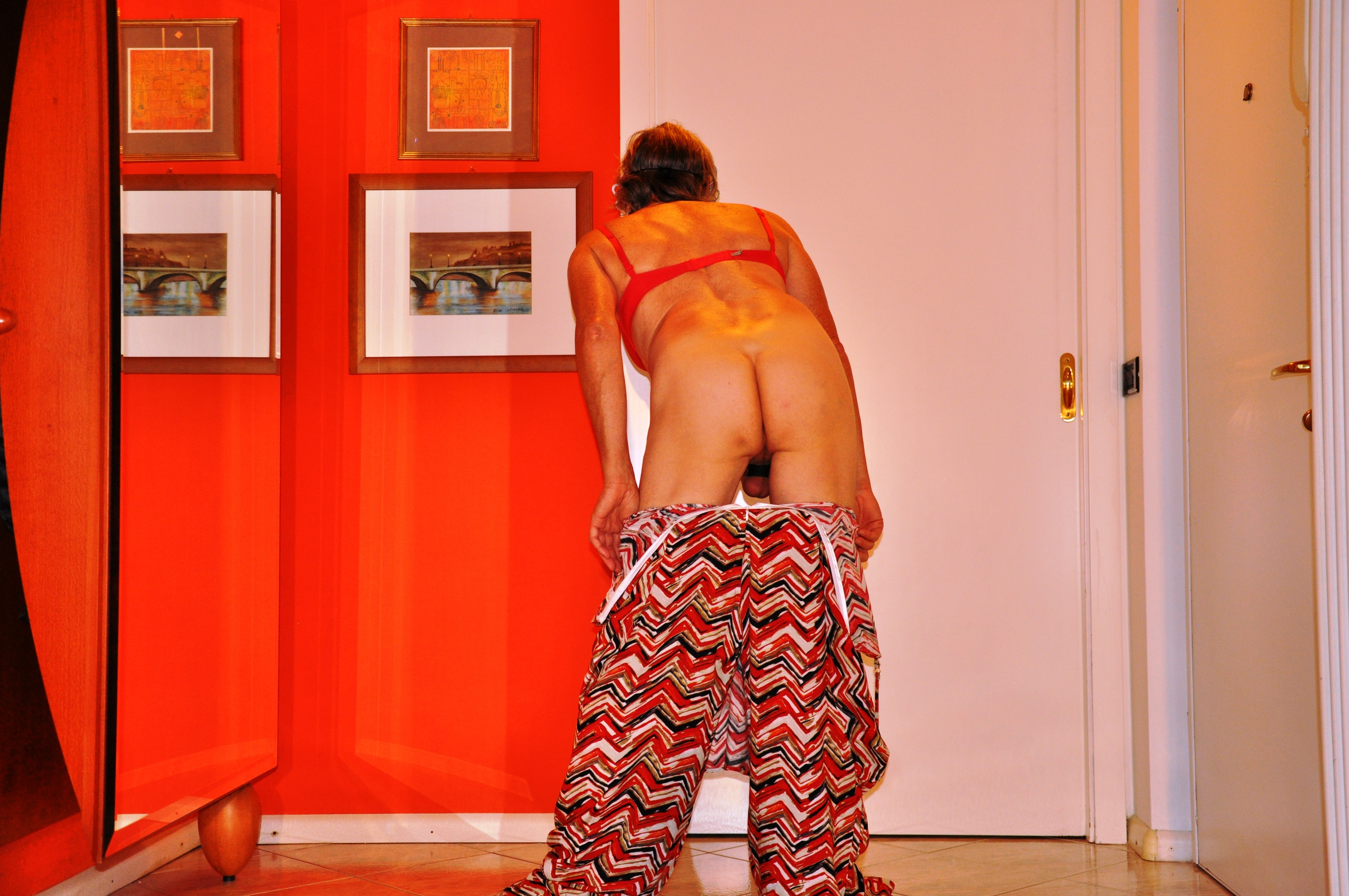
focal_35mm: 42
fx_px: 1572
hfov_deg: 46.4
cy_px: 448
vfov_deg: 31.8
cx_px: 674
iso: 800
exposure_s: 1/60
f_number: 4
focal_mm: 28
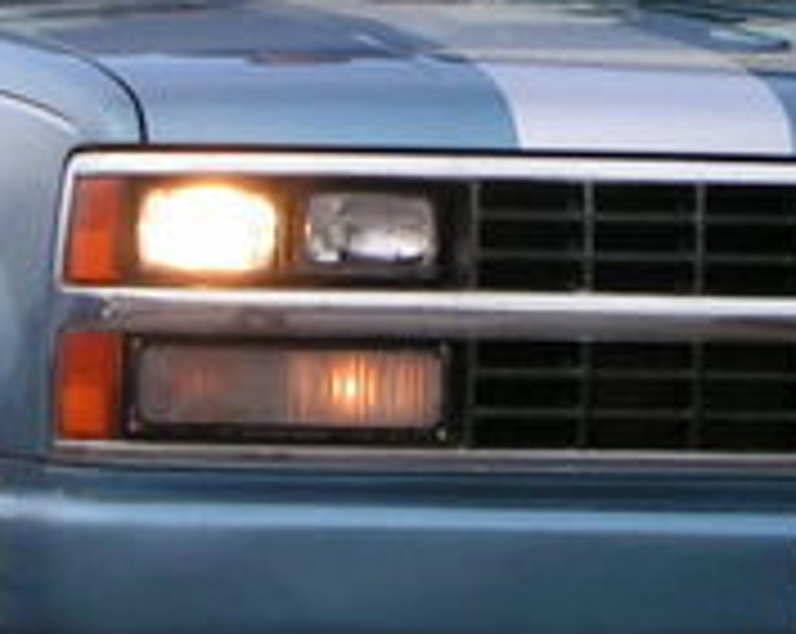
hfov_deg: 10.5
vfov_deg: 8.4
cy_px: 117
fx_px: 4328
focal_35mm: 184
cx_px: 459
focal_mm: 8
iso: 50
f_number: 5
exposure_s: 1/80
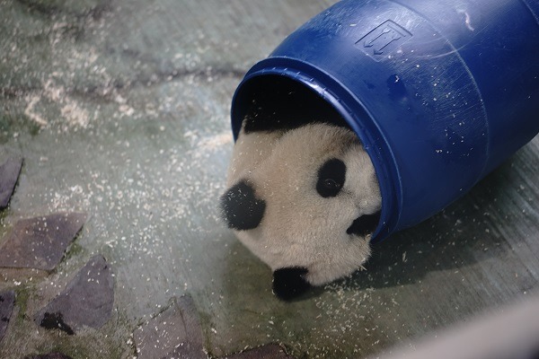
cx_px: 270
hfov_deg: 36.2
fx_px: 823
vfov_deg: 24.6
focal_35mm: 55
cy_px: 180
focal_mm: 55
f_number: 1.8
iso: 160
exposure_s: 1/60
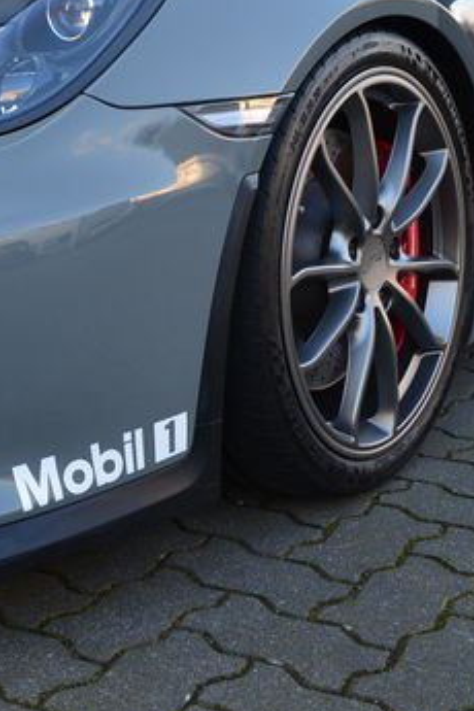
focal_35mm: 60
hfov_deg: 22.2
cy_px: 239
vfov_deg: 33.1
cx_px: 62
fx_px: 1185
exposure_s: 1/60
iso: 500
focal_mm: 18
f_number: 8
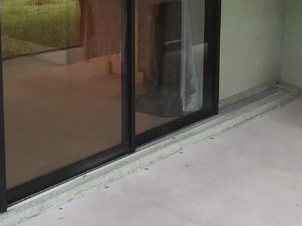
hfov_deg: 29.1
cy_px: 20
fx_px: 575
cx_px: 217
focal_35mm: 66
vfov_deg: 21.7
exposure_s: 1/30
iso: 80
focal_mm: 4.15
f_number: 2.2
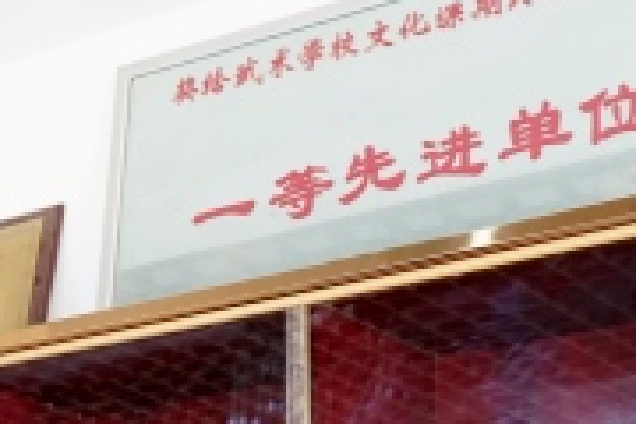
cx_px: -42
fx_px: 2120
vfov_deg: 11.0
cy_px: 647
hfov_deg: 16.6
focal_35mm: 120
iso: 4000
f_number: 4
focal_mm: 36
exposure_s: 1/40
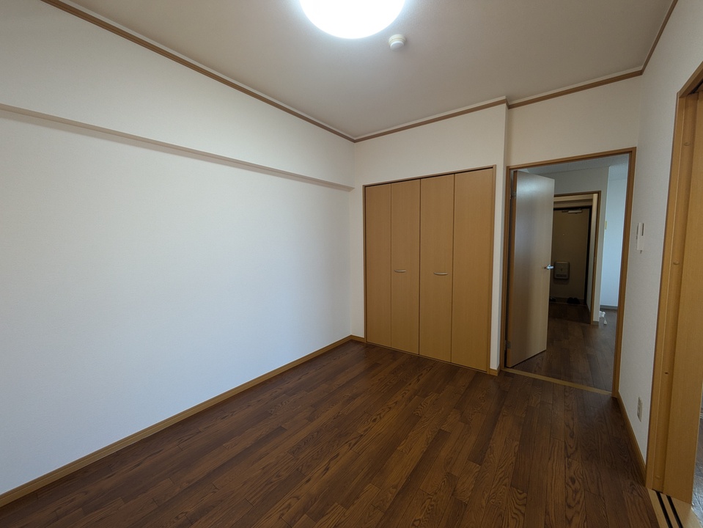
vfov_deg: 85.7
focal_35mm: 14
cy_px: 264
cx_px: 352
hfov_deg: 102.0
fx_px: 284
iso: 54
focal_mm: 1.83
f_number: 2.2
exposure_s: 1/24
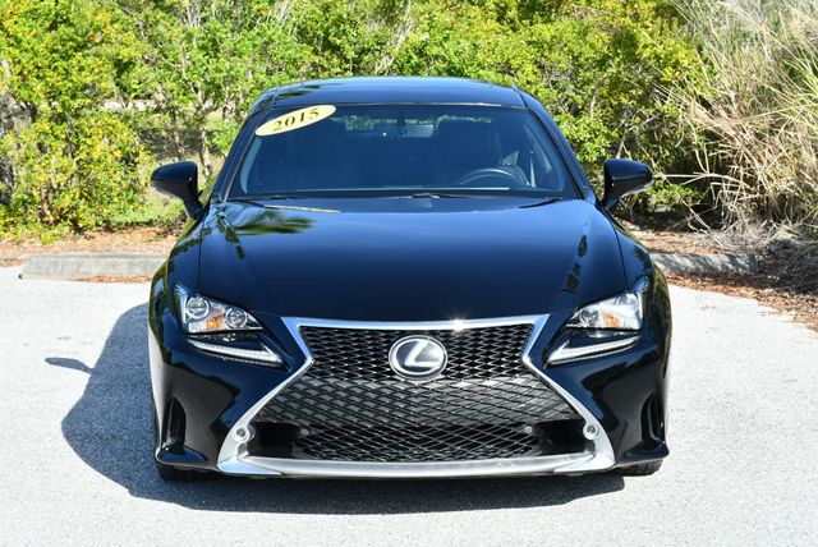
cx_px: 409
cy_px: 274
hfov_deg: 22.6
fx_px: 2047
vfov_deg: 15.2
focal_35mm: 90
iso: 200
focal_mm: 45
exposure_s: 1/250
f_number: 8
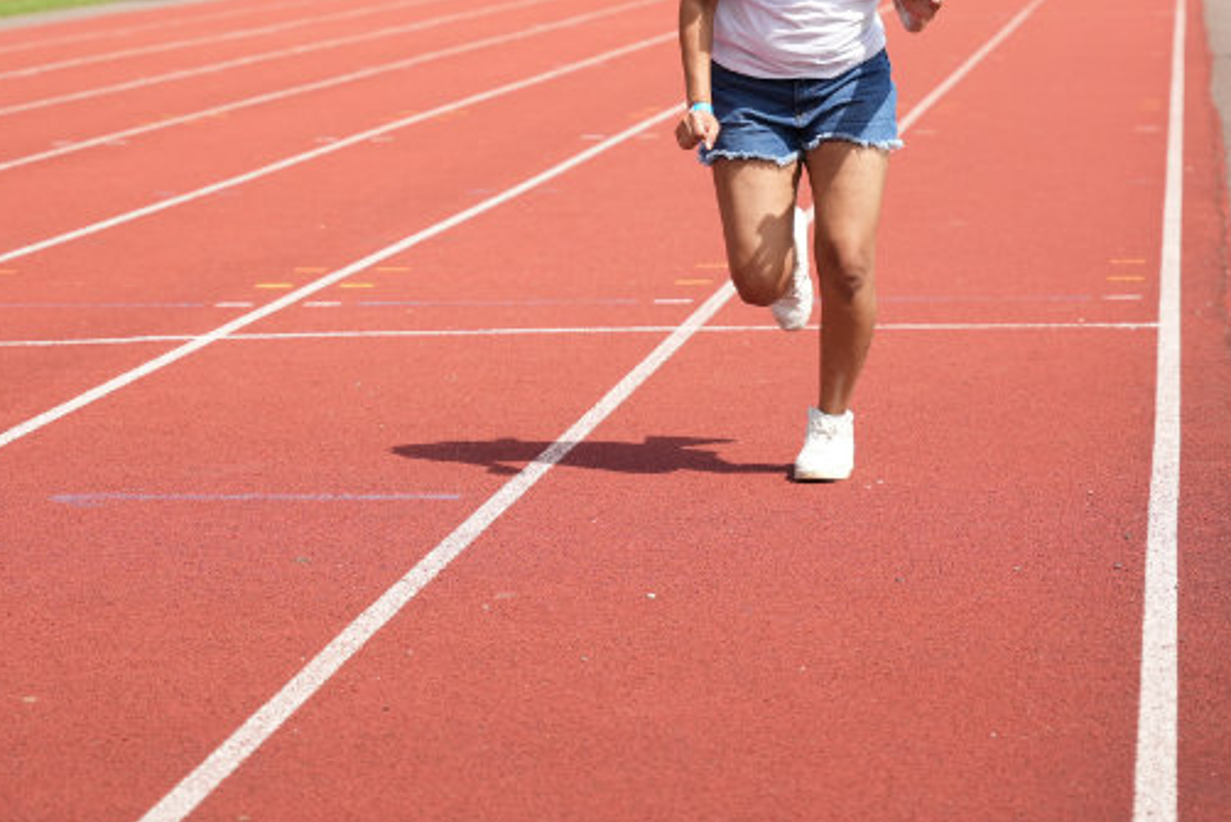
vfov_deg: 11.7
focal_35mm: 116
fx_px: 3974
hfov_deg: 17.6
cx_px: 574
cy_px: 102
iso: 250
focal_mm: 57.1
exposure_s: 1/4000
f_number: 2.8
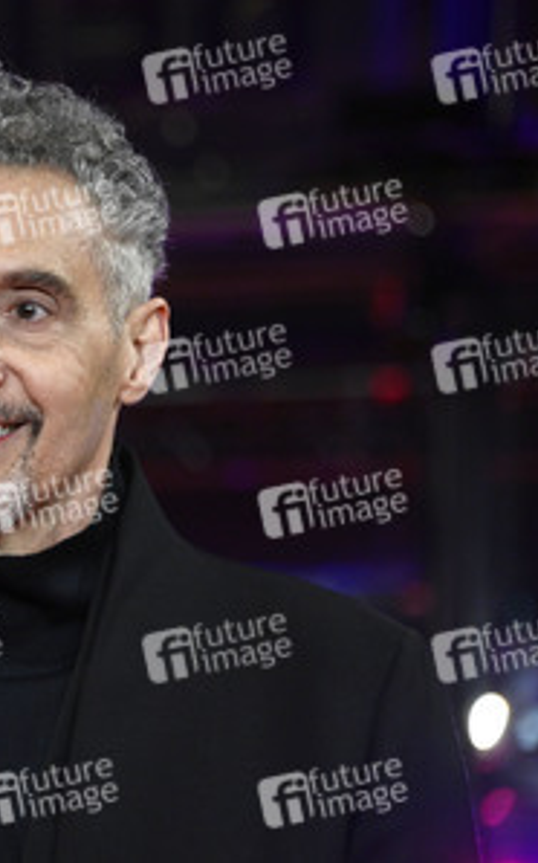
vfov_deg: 8.5
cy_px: 432
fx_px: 5800
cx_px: -33
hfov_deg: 5.3
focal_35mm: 247
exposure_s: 1/250
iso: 4000
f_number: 5.6
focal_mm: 160
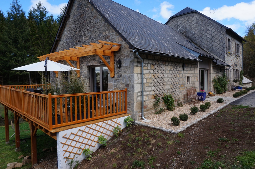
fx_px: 170
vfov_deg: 53.0
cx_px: 128
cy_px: 84
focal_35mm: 24
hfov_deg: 73.8
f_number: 16
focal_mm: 16
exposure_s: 1/80
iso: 200
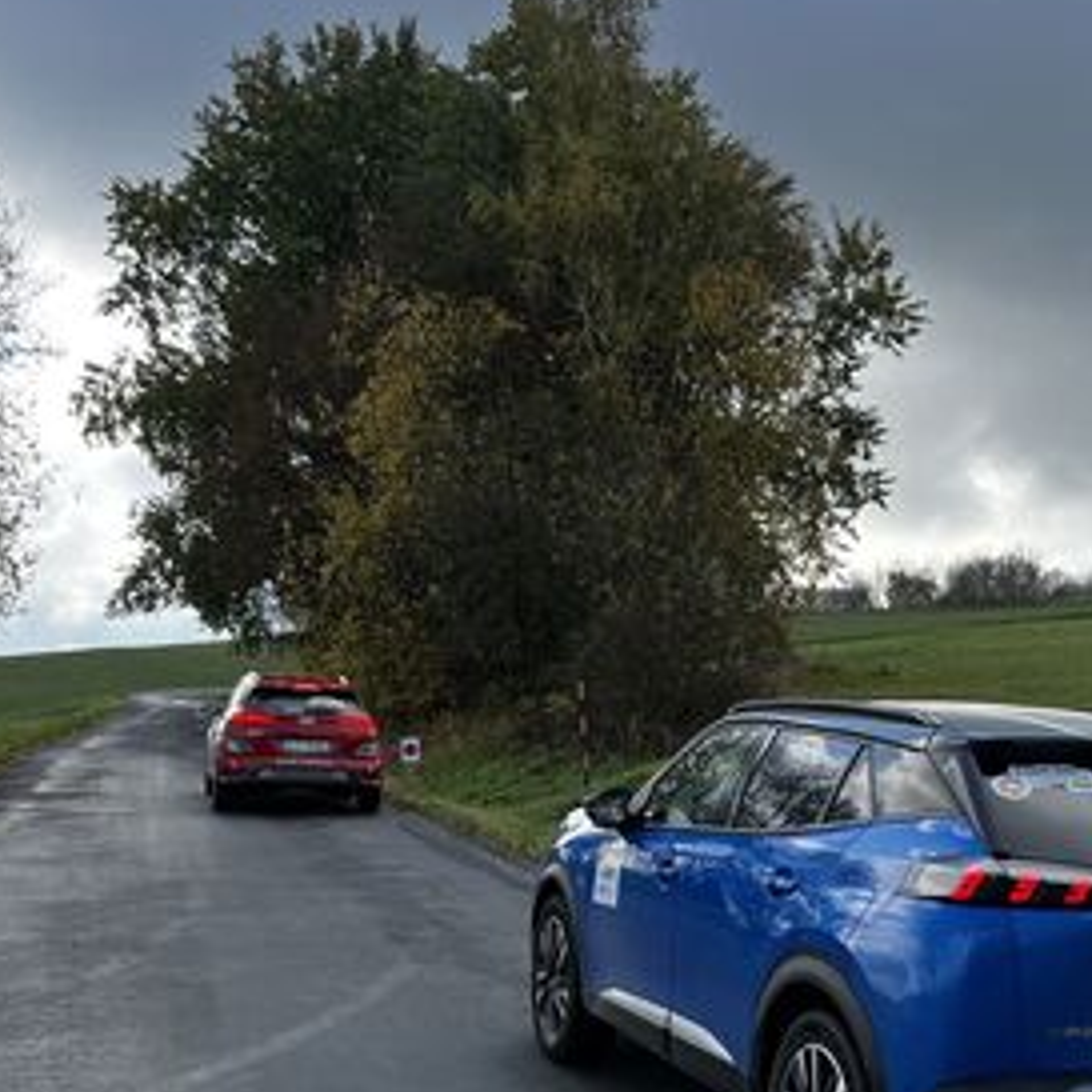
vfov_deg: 36.7
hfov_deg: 36.0
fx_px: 1642
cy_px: 632
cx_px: 812
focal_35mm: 46
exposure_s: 1/1869
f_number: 1.5
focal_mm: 5.7
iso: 50
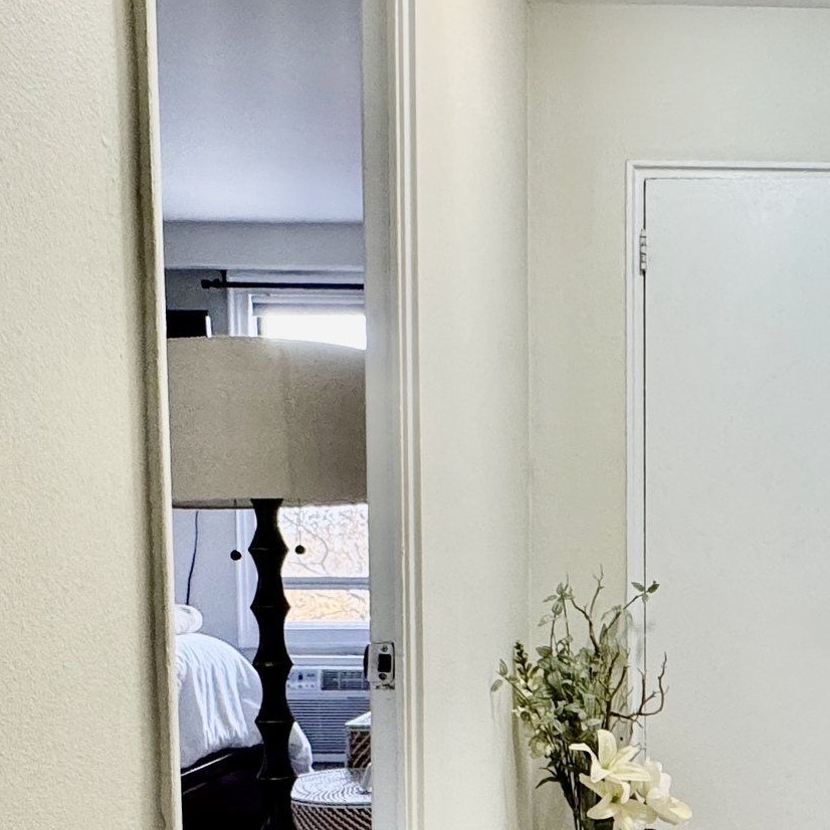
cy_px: 661
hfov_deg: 34.8
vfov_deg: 35.6
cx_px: 742
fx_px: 1248
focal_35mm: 46
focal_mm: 2.22
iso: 200
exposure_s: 1/60
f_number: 2.2
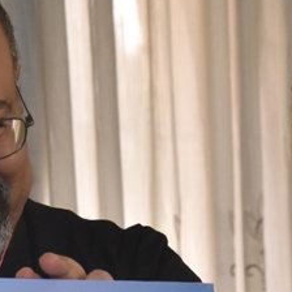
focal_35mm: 292
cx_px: 25
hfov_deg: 6.0
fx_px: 2787
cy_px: 261
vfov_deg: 6.0
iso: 2500
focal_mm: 75
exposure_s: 1/250
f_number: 8
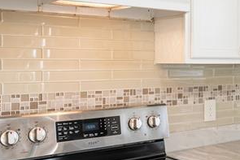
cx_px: 284
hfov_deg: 27.1
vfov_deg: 20.6
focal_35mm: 66
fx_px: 440
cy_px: 63
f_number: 8
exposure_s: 1/4
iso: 400
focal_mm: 19
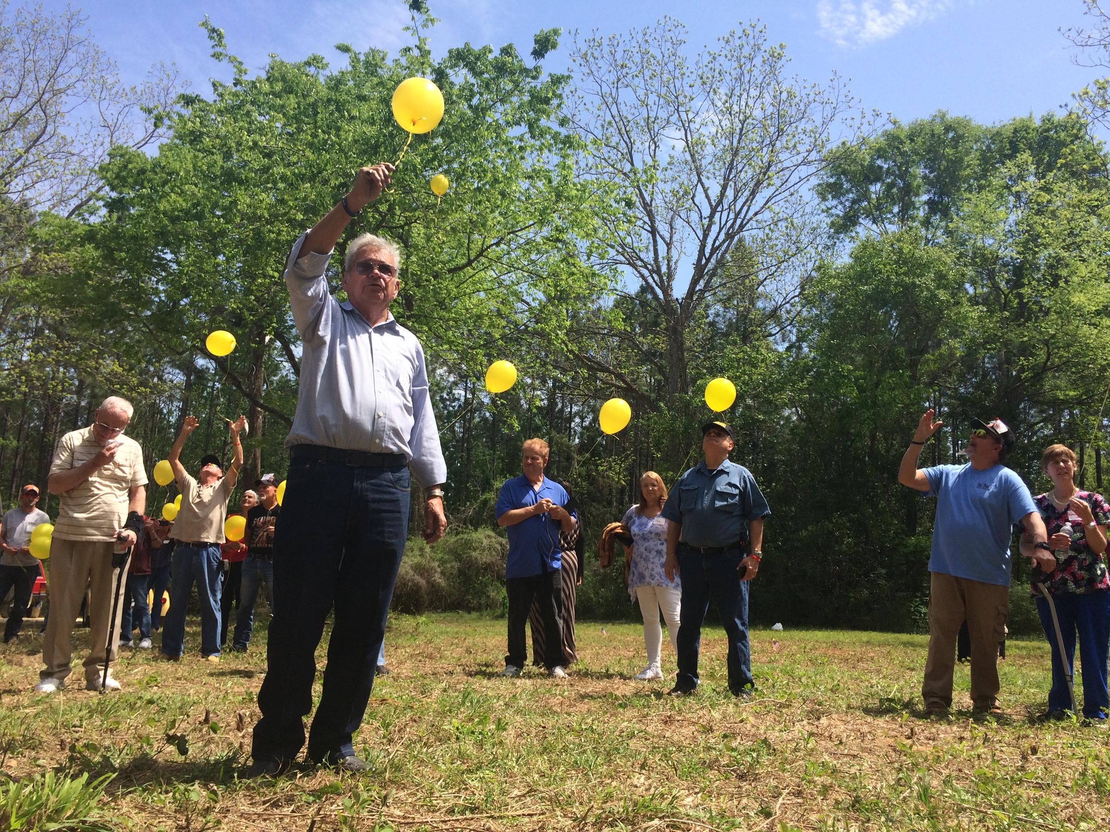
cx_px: 555
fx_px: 930
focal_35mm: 29
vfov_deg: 48.2
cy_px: 416
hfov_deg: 61.7
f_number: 2.2
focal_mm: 4.15
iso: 32
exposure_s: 1/1368
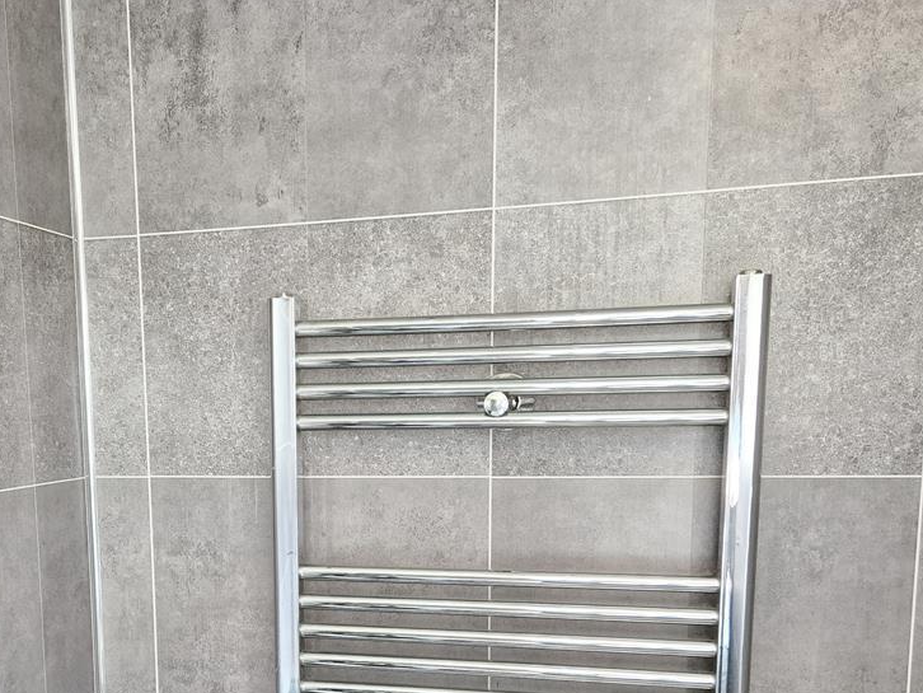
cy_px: 540
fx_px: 1014
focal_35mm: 38
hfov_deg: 48.1
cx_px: 301
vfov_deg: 36.6
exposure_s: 1/100
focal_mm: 5.4
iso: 1000
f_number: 1.8
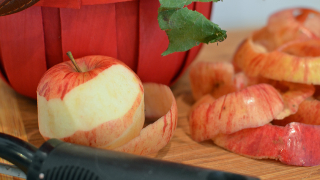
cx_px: 188
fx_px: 565
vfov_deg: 18.1
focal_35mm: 67
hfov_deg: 31.5
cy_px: 70
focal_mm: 35
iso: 800
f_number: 3.5
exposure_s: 1/50
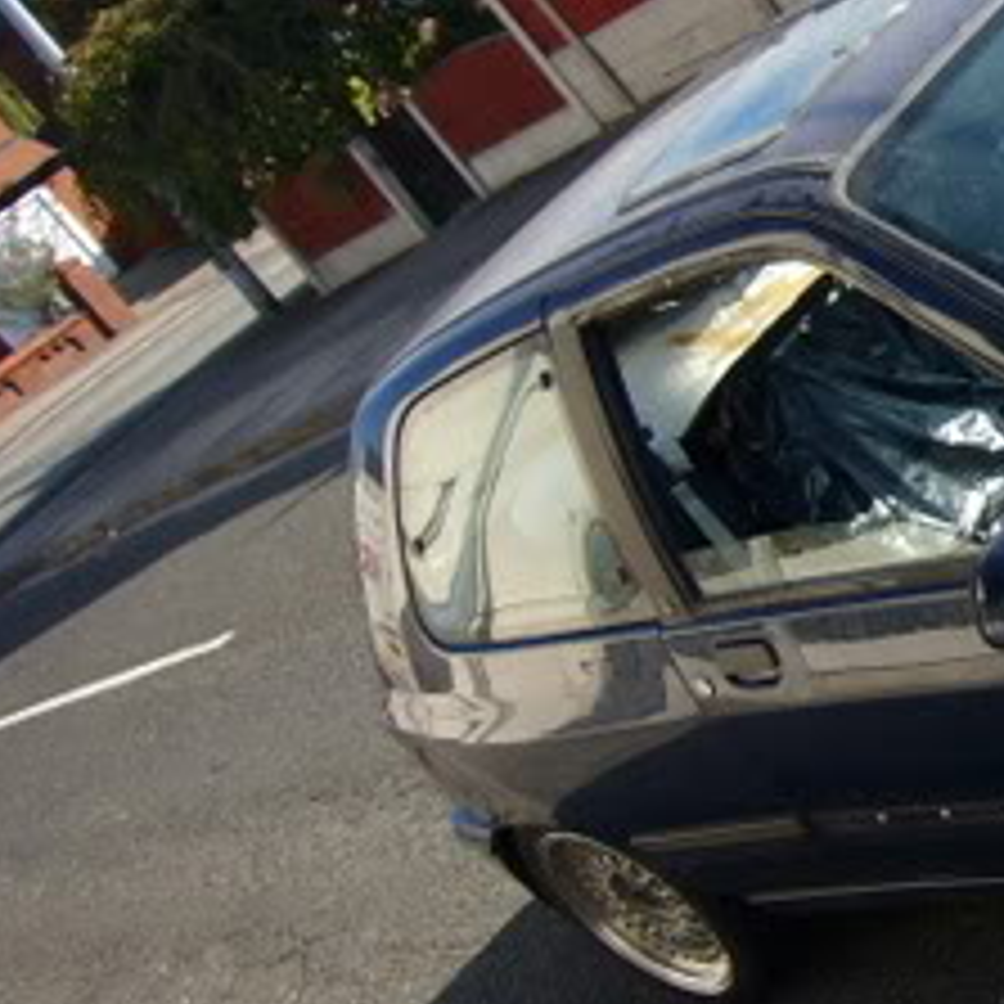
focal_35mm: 71
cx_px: 1387
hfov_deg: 21.4
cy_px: 392
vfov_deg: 24.3
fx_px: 2330
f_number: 5.6
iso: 80
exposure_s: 1/160
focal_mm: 4.6
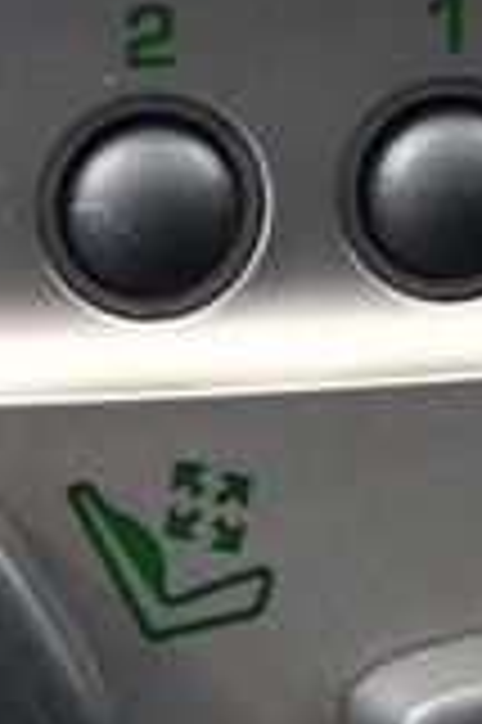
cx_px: 140
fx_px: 4971
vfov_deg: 8.3
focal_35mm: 247
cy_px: 728
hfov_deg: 5.5
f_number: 4.2
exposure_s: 1/60
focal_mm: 31
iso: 4000
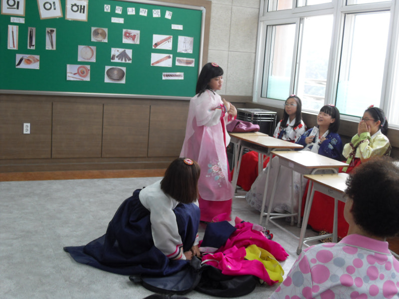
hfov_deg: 42.1
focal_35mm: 45
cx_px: 200
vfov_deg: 32.2
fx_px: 519
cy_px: 150
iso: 160
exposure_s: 1/60
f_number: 3.6
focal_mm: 9.6
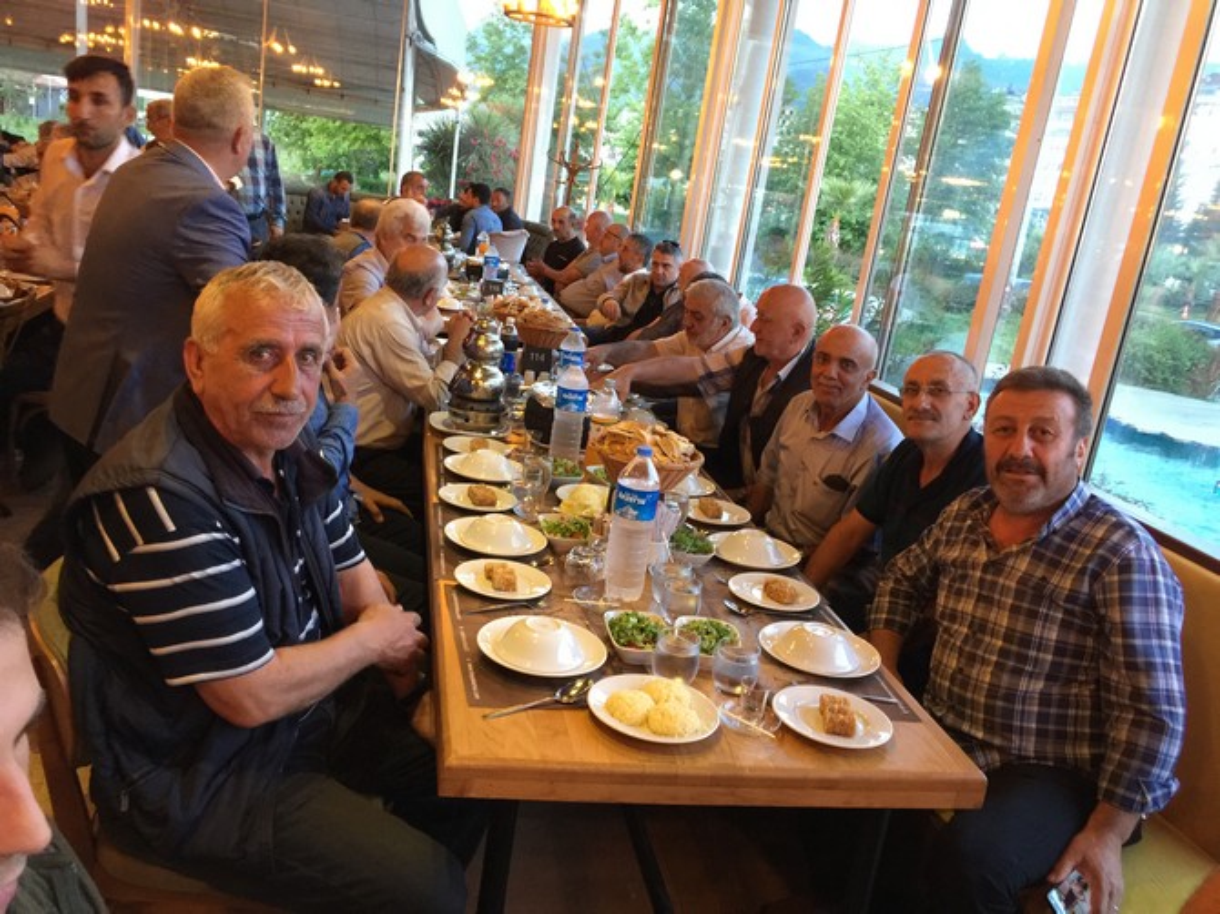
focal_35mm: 29
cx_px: 610
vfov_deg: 48.2
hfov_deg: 61.7
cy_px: 457
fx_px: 1022
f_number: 2.2
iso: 100
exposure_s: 1/10
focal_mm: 4.15
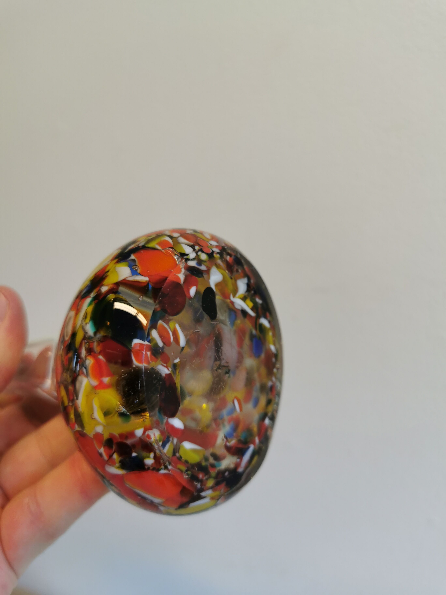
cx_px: 223
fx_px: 464
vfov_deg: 65.3
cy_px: 298
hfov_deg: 51.4
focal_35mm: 27
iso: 50
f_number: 1.6
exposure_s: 1/100
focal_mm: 5.56
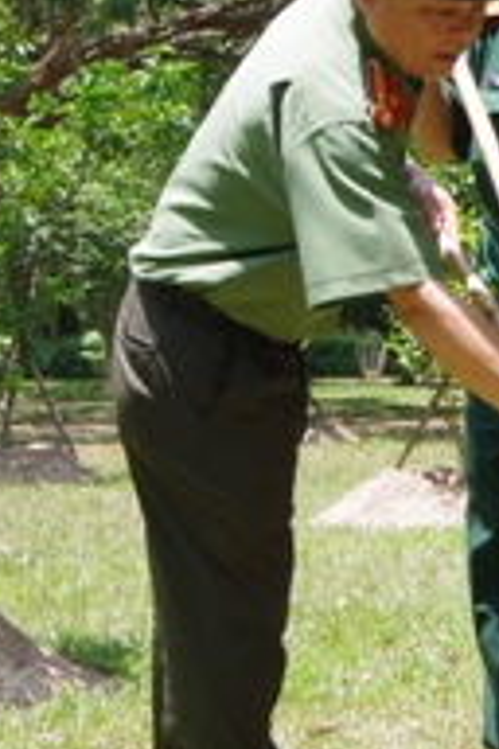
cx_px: 1123
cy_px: 345
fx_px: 2682
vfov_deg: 15.9
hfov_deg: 9.6
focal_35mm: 129
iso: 1600
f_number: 10
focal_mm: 21
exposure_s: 1/800
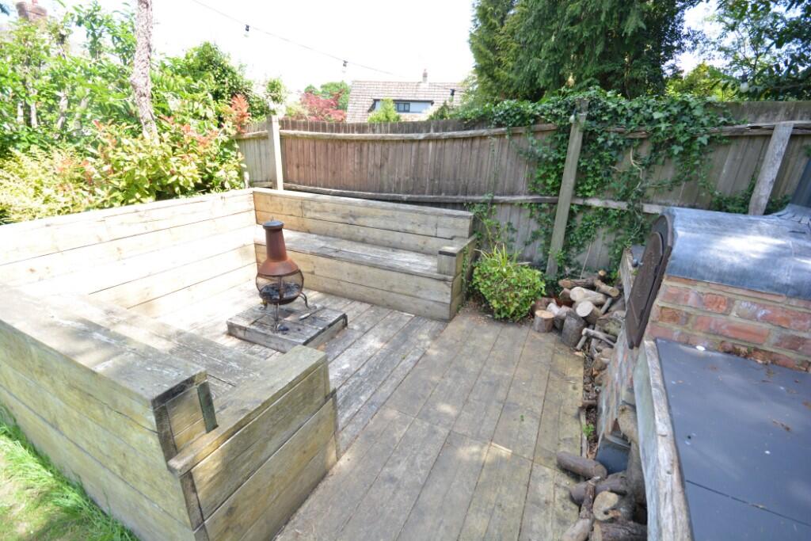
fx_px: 338
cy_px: 270
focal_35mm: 15
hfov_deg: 100.4
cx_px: 406
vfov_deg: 77.3
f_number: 8
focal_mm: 10
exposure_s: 1/125
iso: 400
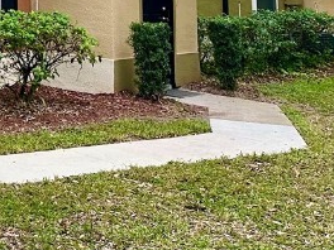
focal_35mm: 93
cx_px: -144
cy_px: -216
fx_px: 897
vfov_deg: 13.9
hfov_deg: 18.9
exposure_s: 1/162
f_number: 1.78
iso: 100
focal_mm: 6.86
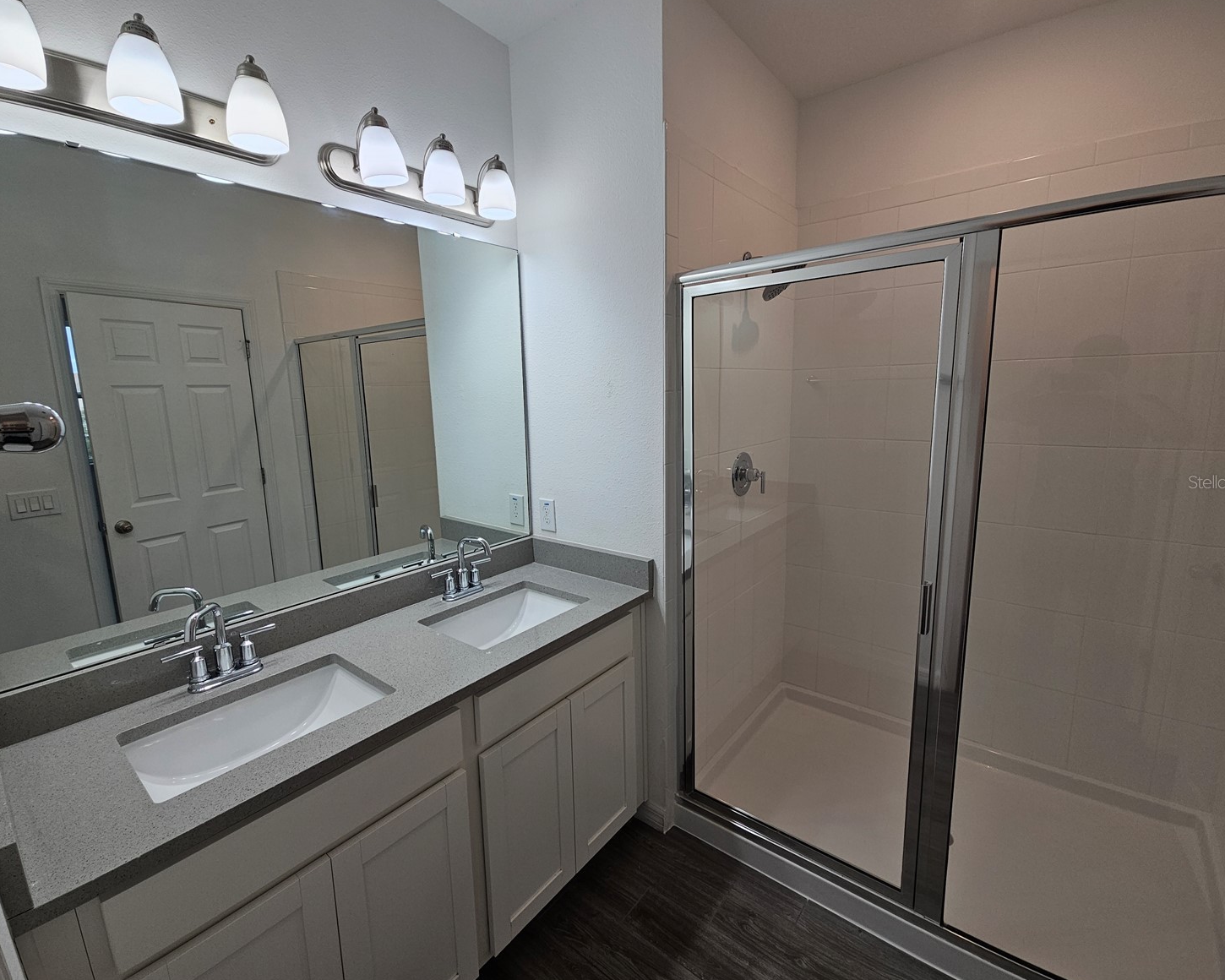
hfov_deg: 100.7
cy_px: 482
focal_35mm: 14
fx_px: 508
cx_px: 592
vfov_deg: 88.0
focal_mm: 2.2
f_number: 2.2
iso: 64
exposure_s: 1/120
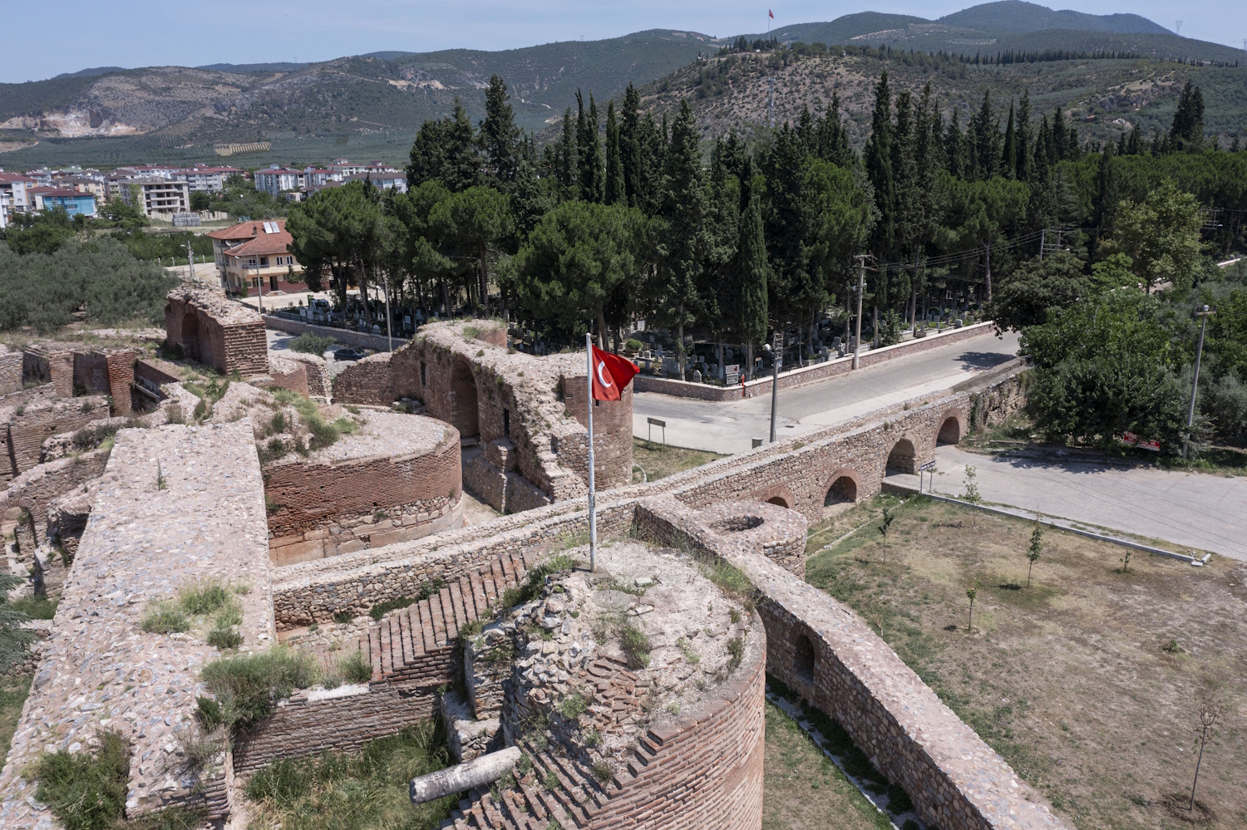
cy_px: 415
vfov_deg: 46.4
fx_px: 970
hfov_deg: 65.5
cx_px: 624
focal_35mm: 28
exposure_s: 1/640
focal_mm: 10.26
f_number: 6.3
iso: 100
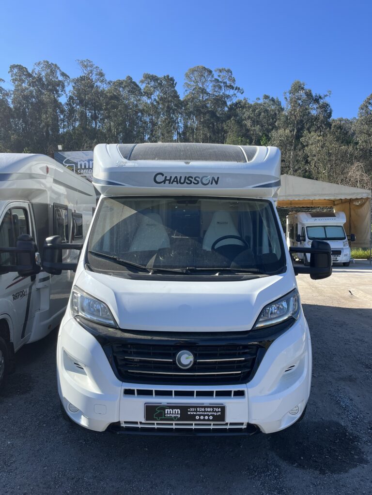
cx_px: 186
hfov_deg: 53.1
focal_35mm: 26
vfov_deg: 67.3
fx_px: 373
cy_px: 248
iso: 50
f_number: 1.6
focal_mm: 5.1
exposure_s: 1/1992
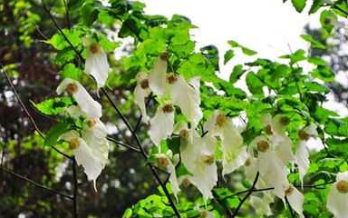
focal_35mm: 209
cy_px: 128
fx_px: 1979
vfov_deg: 6.3
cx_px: 197
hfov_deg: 10.0
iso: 200
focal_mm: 105
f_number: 5.6
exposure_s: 1/125
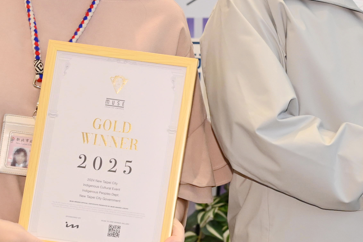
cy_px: 31
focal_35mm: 153
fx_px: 1543
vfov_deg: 8.9
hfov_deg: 13.3
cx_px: 341
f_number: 4
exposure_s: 1/125
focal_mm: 42
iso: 1000
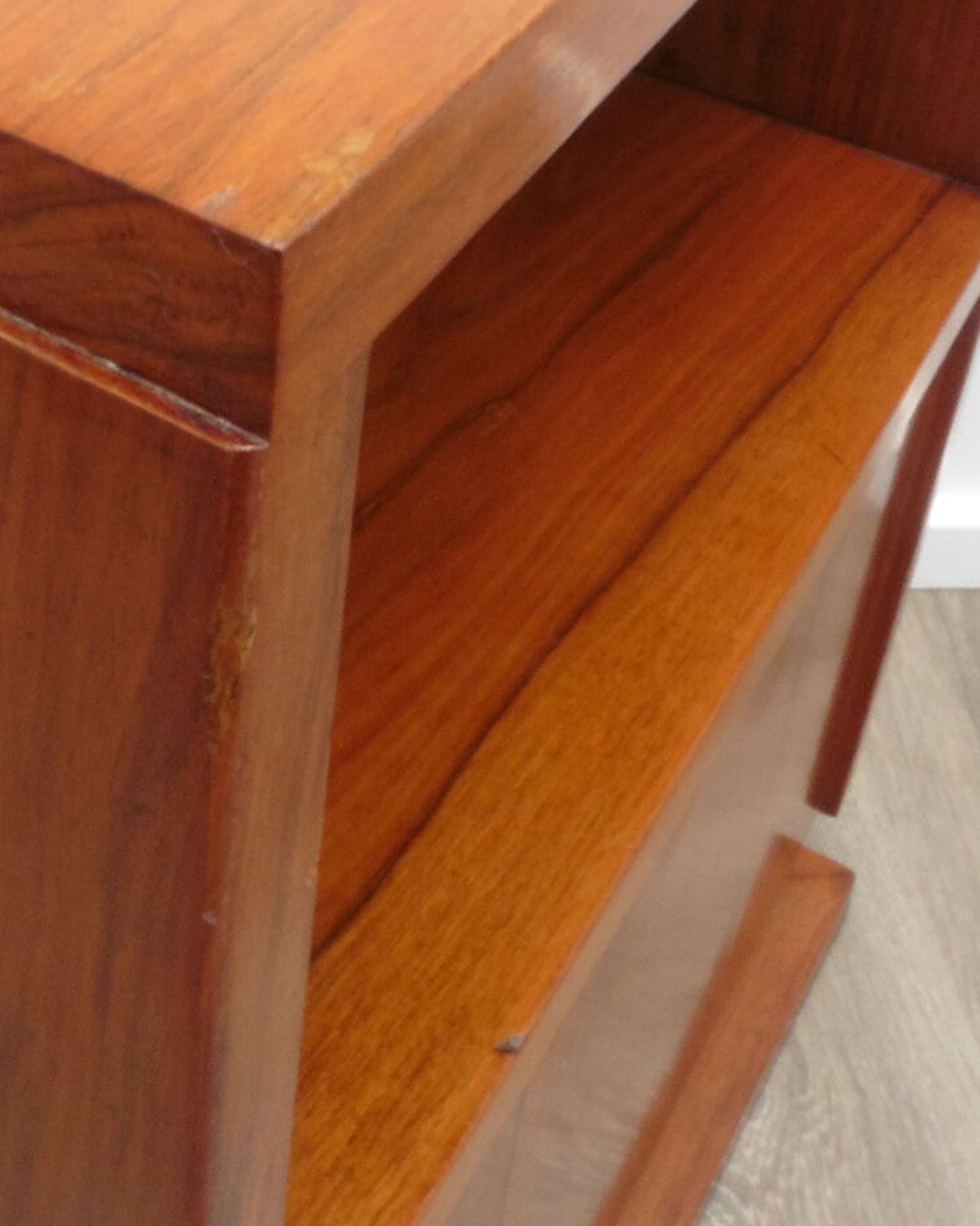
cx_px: 100
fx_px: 1886
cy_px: -60
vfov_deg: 32.5
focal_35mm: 52
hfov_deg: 28.0
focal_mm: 4.3
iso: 160
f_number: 8
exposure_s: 1/10
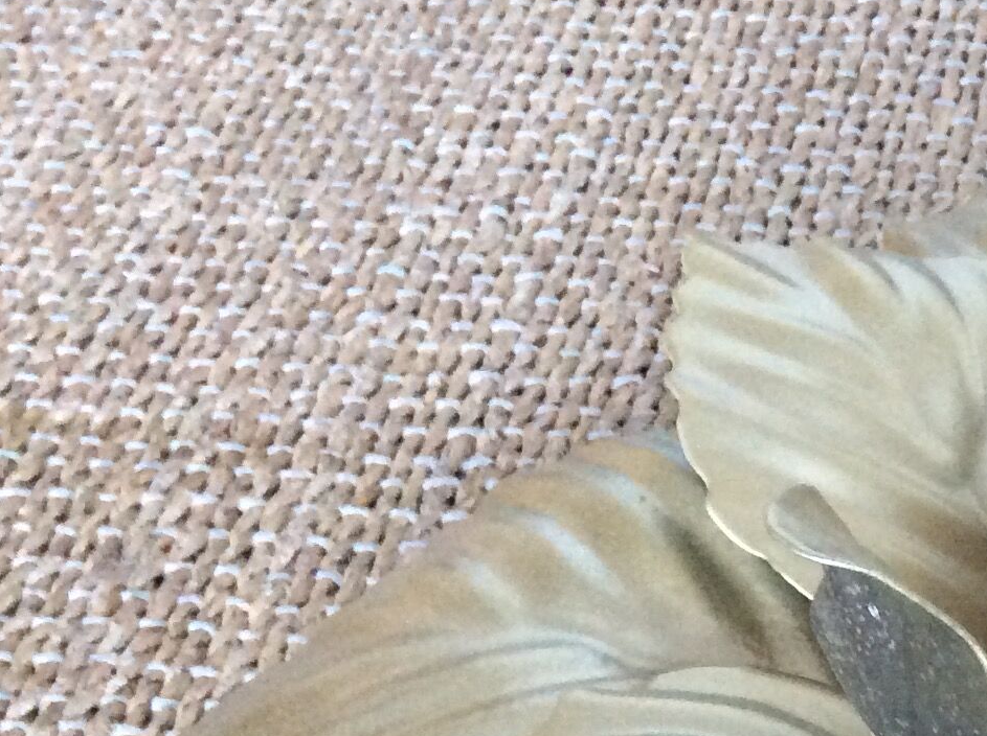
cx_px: 1153
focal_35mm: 88
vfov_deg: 15.9
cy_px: 934
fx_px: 2505
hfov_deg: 20.9
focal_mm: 3.3
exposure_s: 1/17
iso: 250
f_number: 2.4
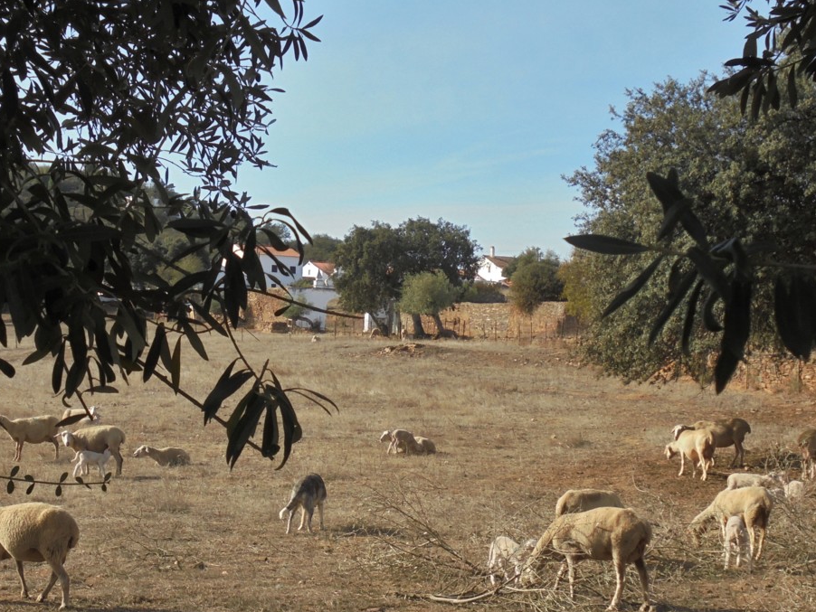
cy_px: 389
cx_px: 313
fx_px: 1438
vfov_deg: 24.0
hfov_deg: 31.6
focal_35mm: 61
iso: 100
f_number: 4.5
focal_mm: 7.8
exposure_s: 1/500
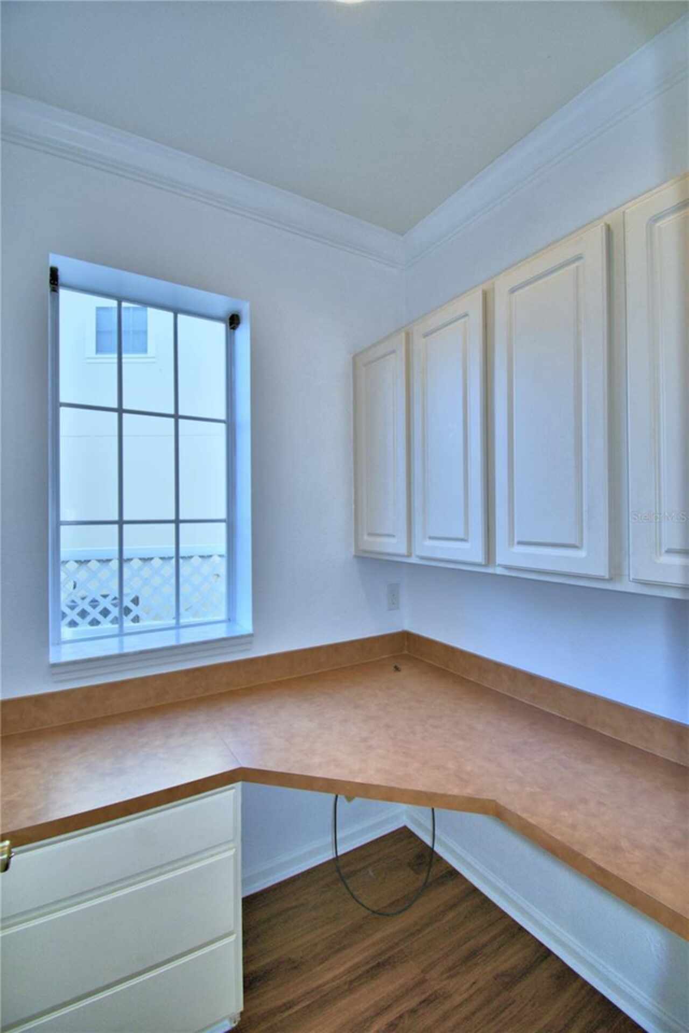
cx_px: 344
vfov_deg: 100.4
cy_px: 516
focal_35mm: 15
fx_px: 431
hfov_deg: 77.3
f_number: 4.5
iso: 110
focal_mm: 10
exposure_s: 1/60
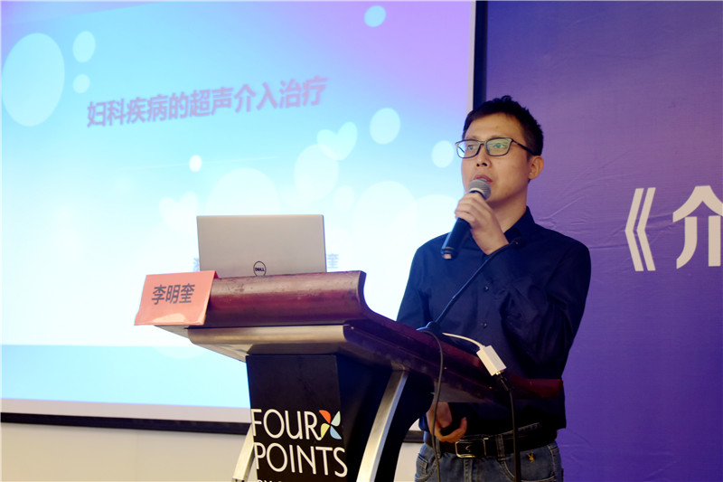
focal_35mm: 52
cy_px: 241
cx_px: 362
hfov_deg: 38.2
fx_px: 1044
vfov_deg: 26.0
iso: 800
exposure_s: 1/20
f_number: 4.5
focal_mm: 52
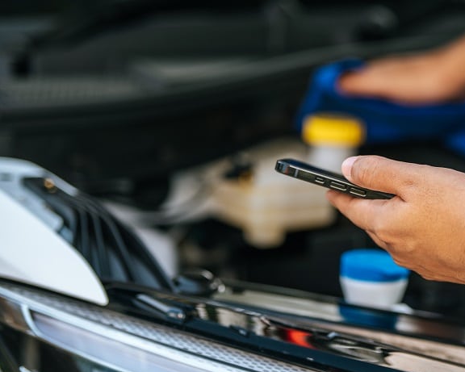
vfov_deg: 9.4
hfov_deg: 11.7
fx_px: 2257
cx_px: 350
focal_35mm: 164
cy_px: 151
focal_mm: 112
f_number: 2.8
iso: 125
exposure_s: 1/400
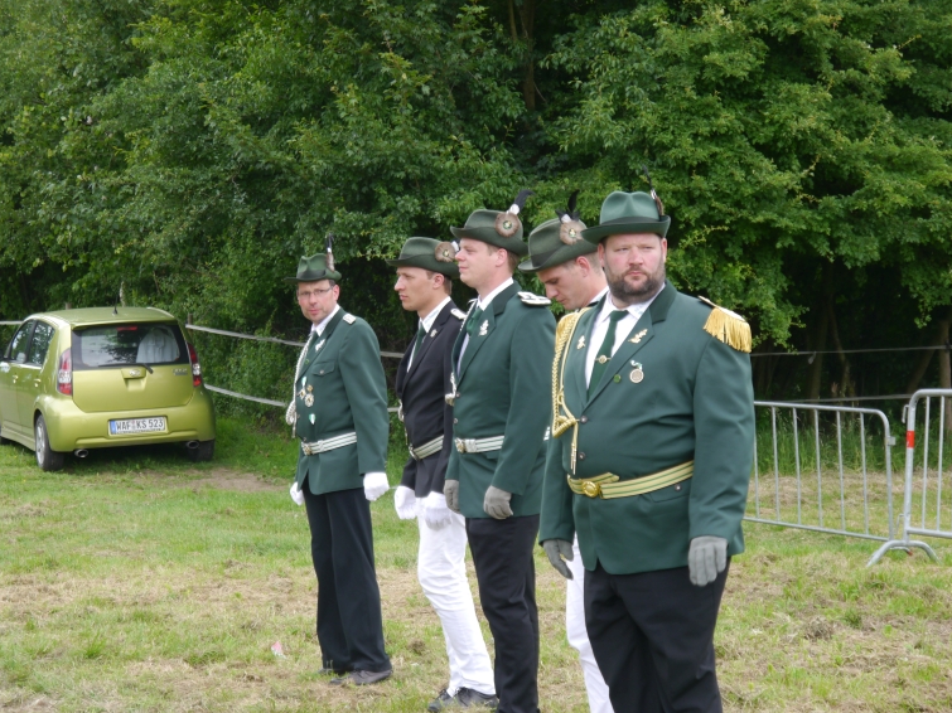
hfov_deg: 22.0
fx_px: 2447
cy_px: 373
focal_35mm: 89
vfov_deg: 16.6
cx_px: 480
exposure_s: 1/100
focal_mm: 42
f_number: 5.6
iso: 160
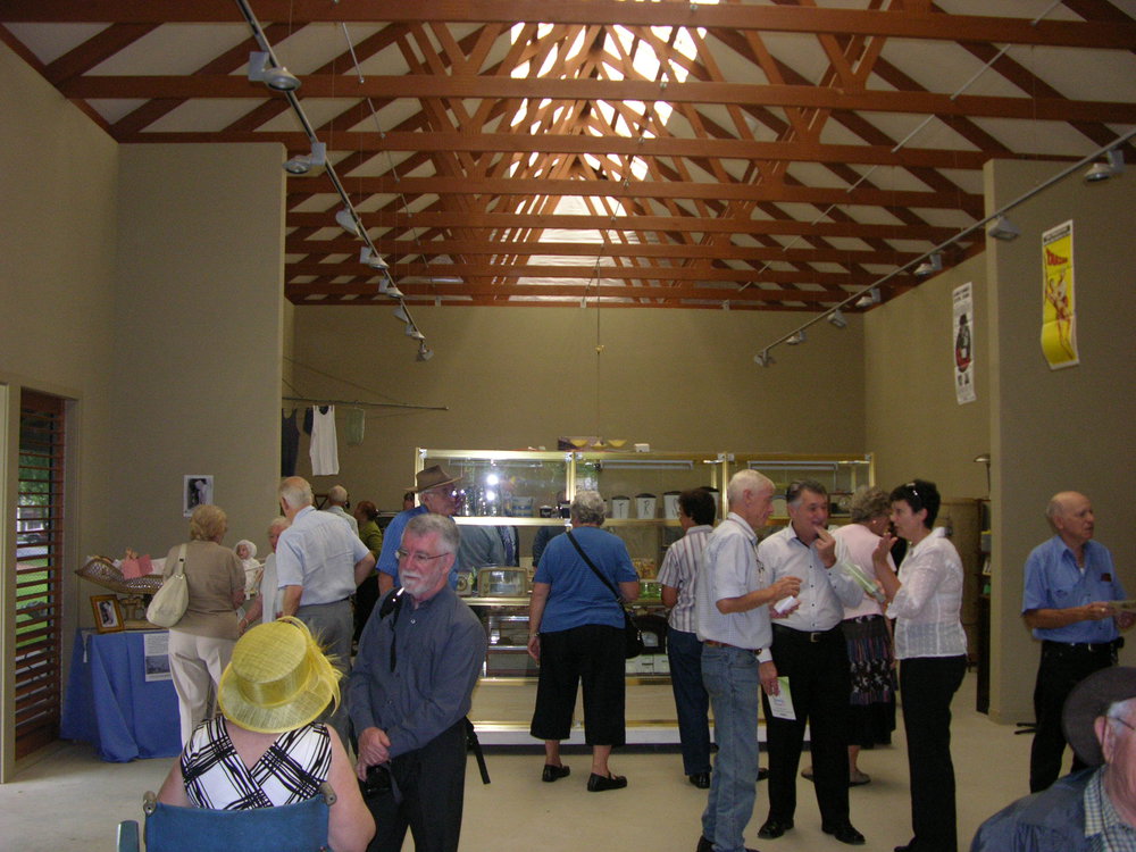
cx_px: 568
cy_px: 426
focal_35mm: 35
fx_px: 1149
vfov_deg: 40.7
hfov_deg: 52.6
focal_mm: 8.9
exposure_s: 1/60.1
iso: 200
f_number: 2.8
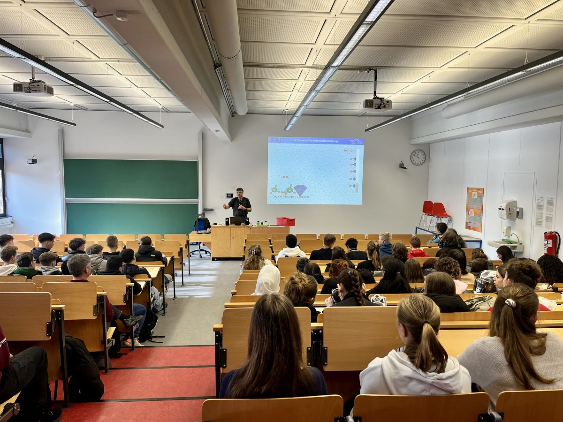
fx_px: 423
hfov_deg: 67.3
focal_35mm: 26
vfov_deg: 53.1
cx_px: 282
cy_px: 211
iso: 64
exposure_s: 1/100
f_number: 1.6
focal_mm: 5.1
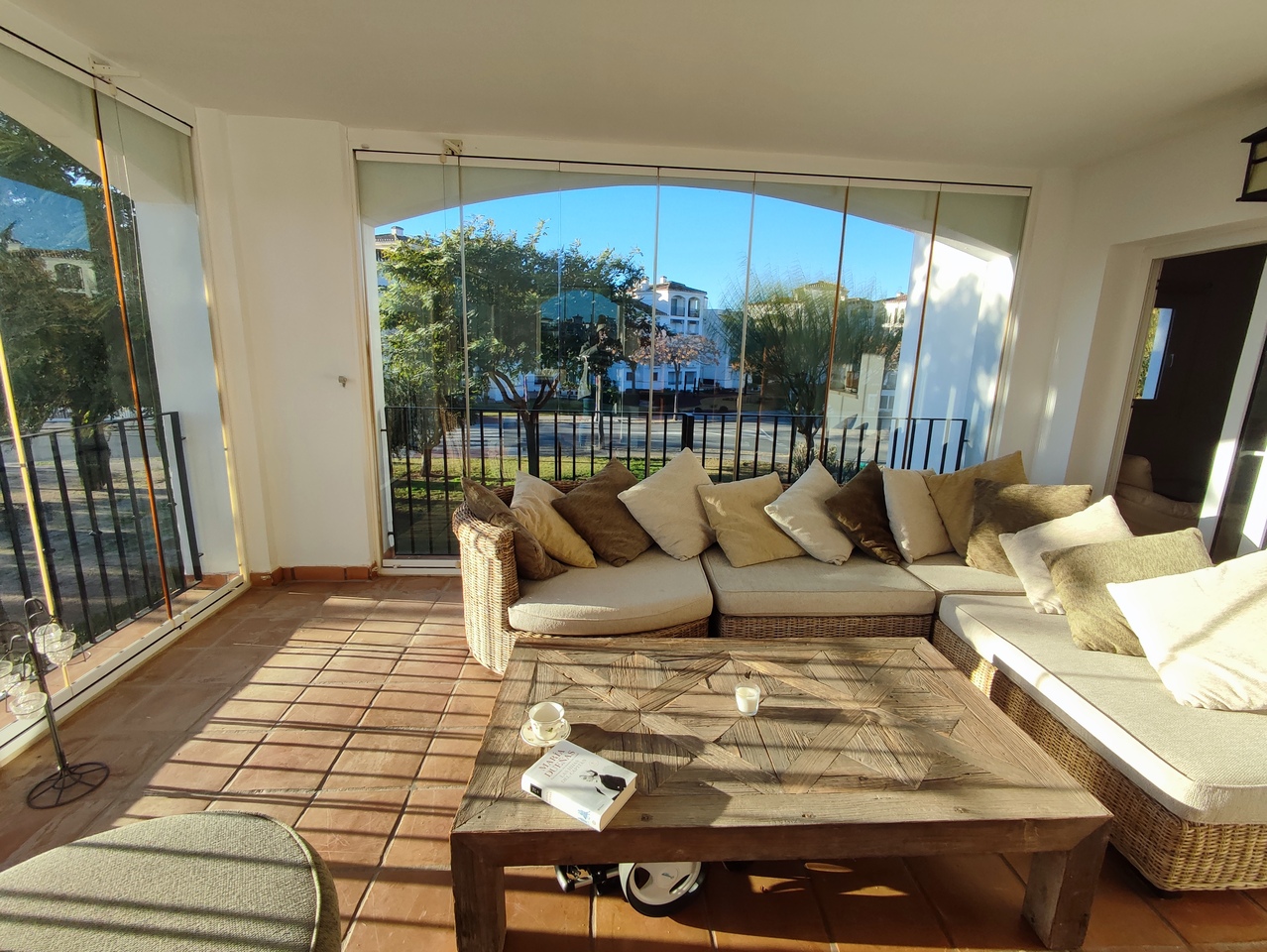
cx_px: 634
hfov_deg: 94.5
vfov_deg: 78.2
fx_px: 586
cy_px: 476
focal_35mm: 16
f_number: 2.2
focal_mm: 1.65
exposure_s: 1/505
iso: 50
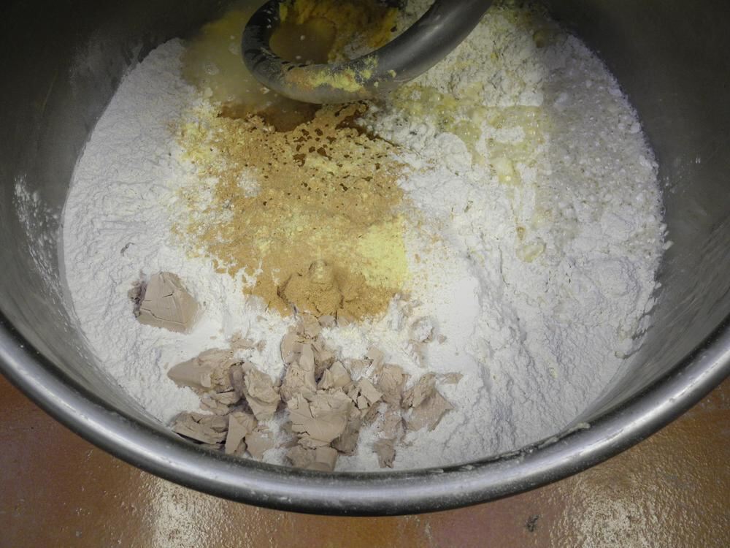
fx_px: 738
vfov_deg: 40.7
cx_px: 365
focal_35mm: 35
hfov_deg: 52.6
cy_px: 274
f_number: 3.2
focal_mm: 7.4
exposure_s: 1/105
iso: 400
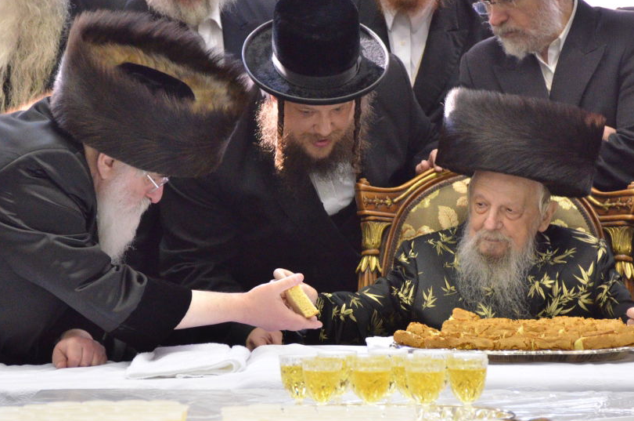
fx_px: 6498
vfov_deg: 3.7
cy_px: 226
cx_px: 306
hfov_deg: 5.6
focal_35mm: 370
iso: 3200
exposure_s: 1/100
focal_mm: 195
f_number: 5.6
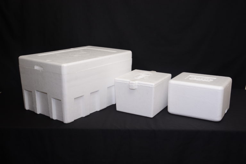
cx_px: 123
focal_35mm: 42
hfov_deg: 46.4
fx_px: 287
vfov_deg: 31.9
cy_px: 82
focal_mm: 28
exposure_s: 1/60
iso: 100
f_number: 4
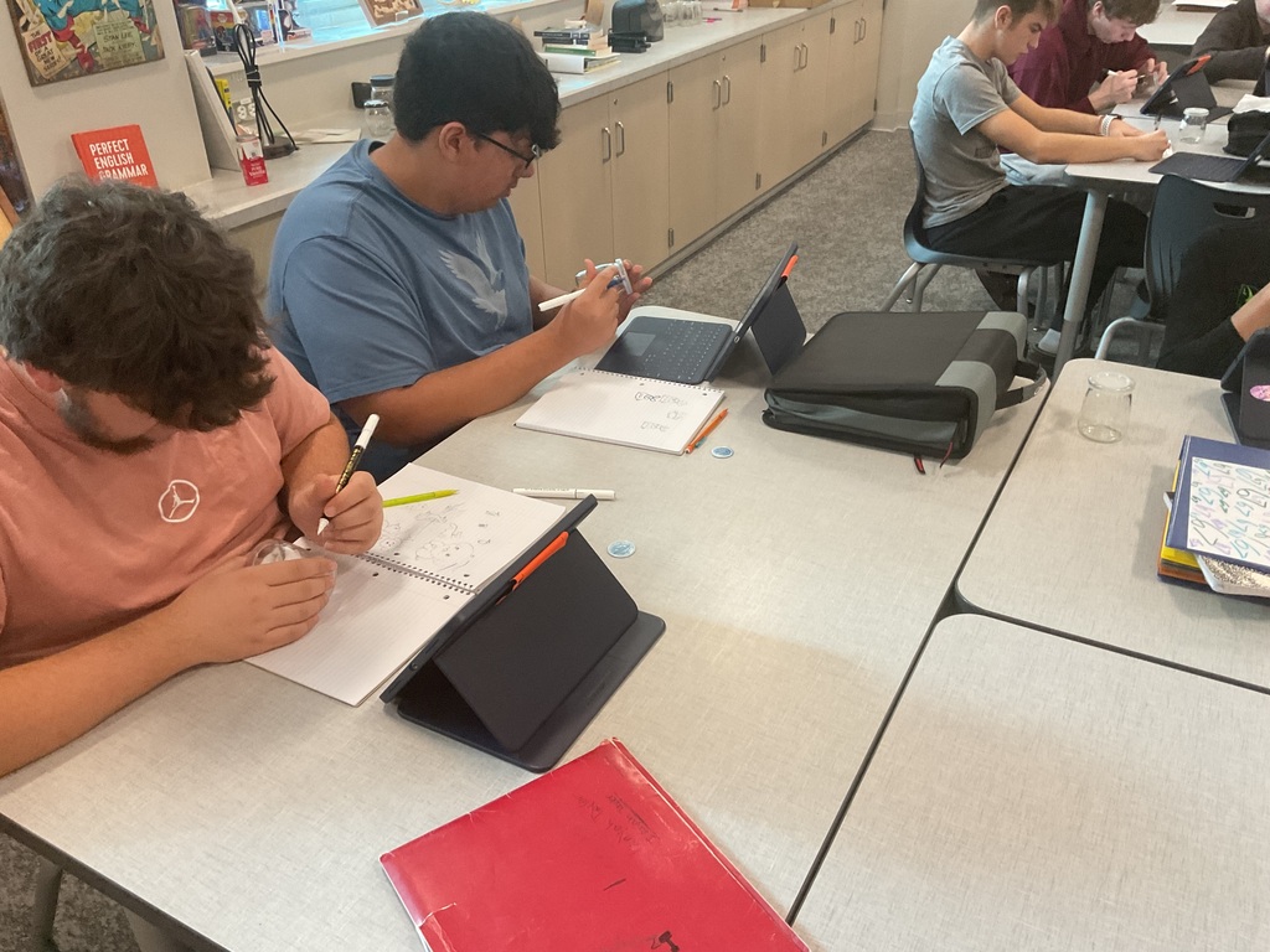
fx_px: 1064
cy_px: 476
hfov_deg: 61.7
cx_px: 635
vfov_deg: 48.2
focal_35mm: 29
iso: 200
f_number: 1.8
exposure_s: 1/60
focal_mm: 3
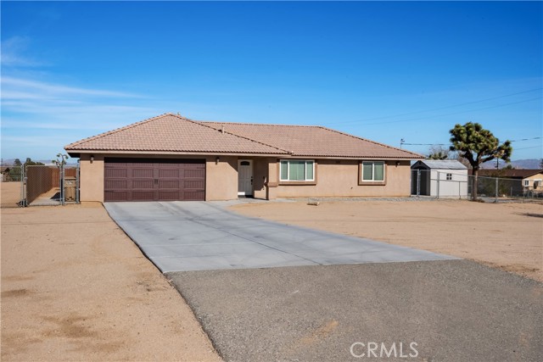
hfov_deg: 54.4
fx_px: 528
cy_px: 181
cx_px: 272
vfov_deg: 37.9
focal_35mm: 35
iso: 100
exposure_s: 1/80
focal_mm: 35
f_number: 22
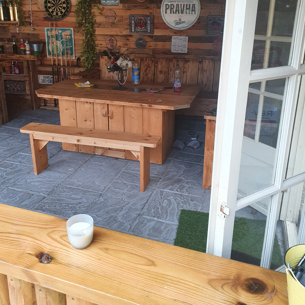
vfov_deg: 51.8
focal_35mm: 31
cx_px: 153
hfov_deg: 52.5
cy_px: 108
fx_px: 309
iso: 320
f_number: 2.4
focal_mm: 4.32
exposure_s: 1/50
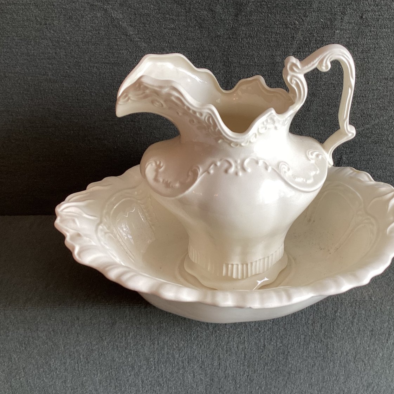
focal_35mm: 37
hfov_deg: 44.6
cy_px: 197
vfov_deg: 44.9
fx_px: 476
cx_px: 243
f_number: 2.4
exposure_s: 1/50
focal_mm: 3.3
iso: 50
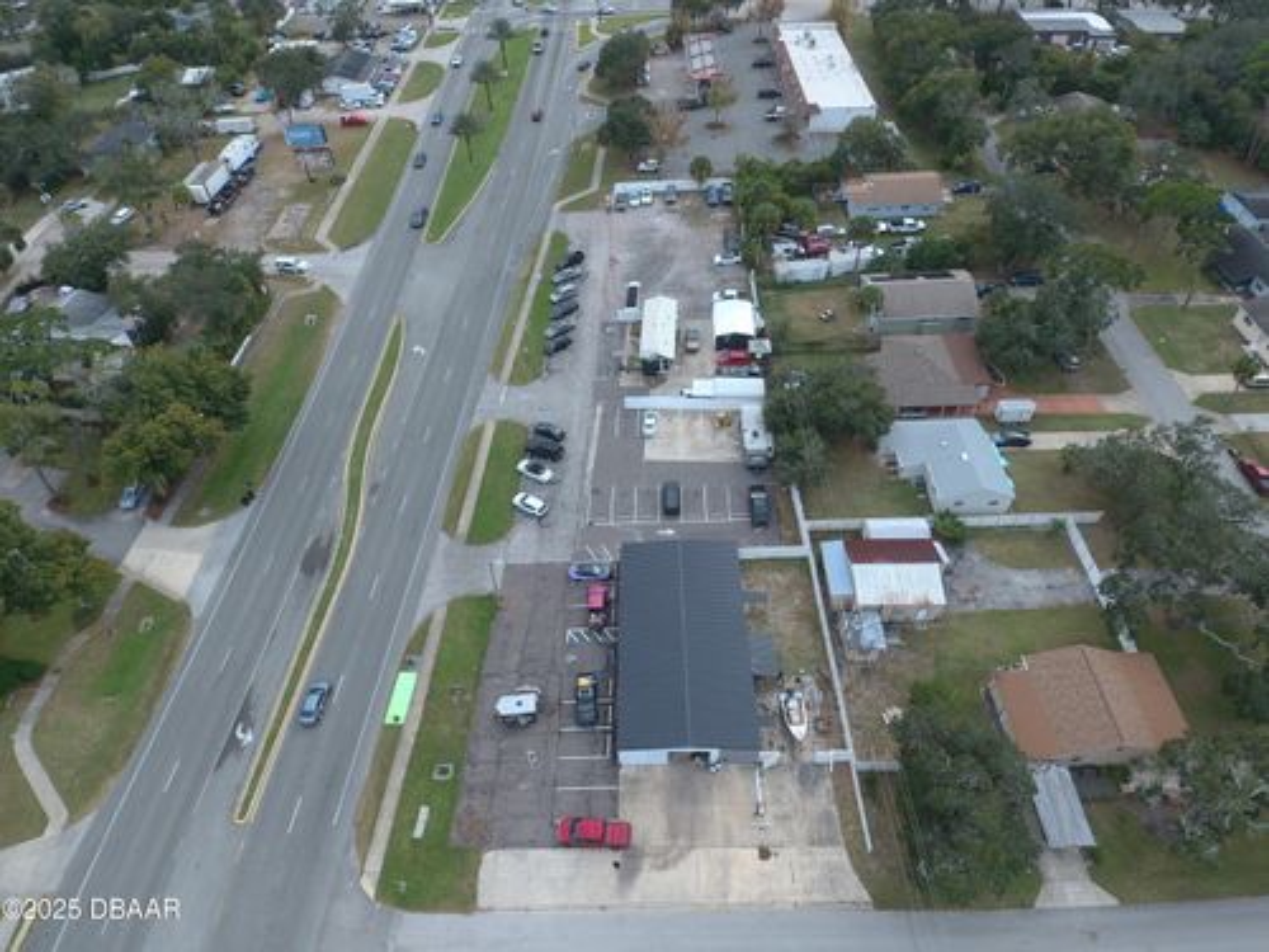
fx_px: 623
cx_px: 634
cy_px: 476
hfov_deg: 91.0
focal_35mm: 17
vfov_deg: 74.7
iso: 100
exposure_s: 1/402
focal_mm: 3.15
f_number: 2.8
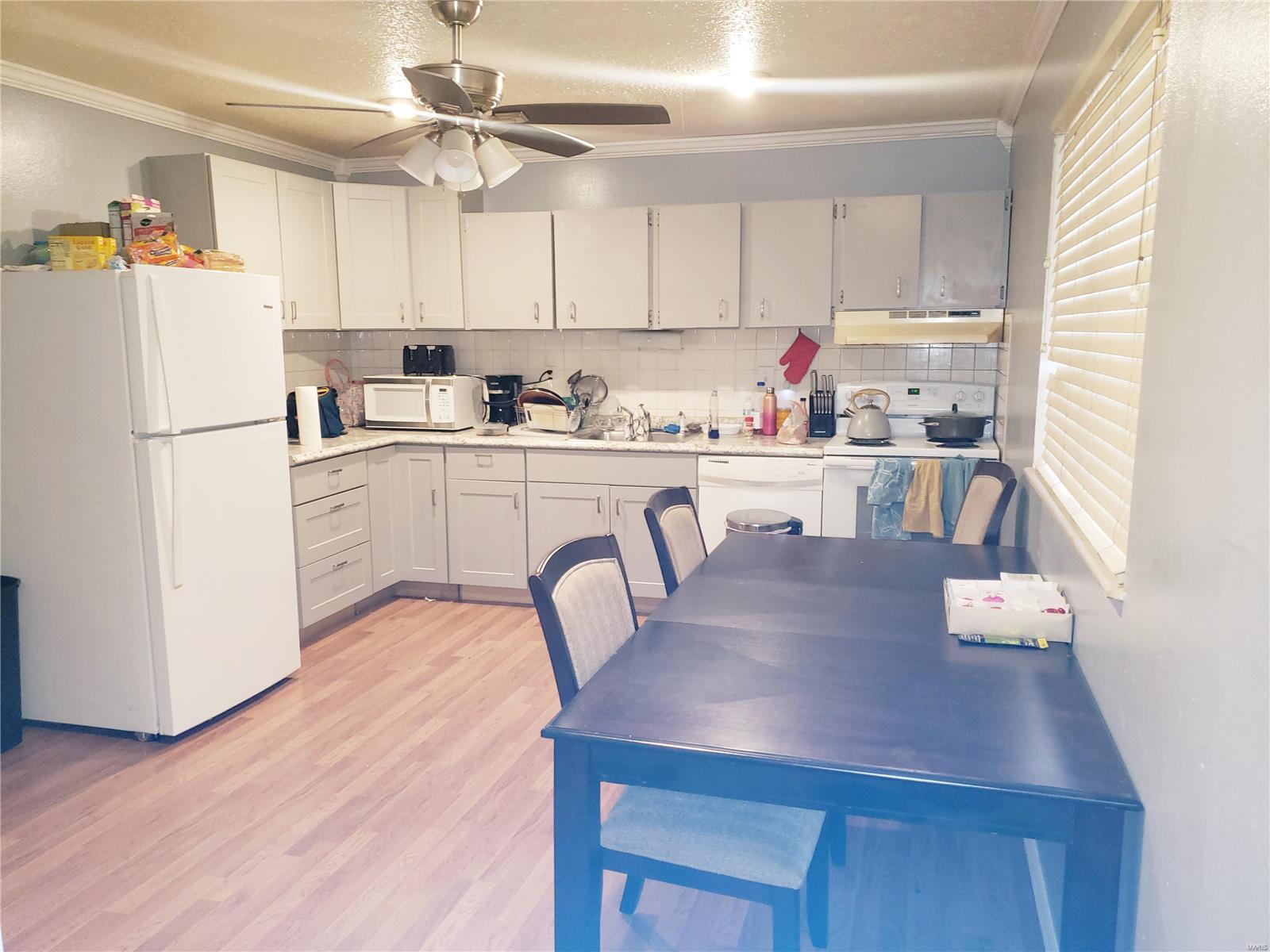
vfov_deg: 53.1
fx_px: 954
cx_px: 635
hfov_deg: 67.3
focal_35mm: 26
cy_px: 476
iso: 125
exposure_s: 1/17
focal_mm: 4.3
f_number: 1.5
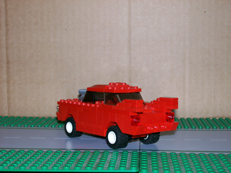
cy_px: 86
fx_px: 467
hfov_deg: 27.8
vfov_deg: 21.0
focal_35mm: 70
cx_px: 116
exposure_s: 1/95.5
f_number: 3.8
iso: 80
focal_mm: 11.6
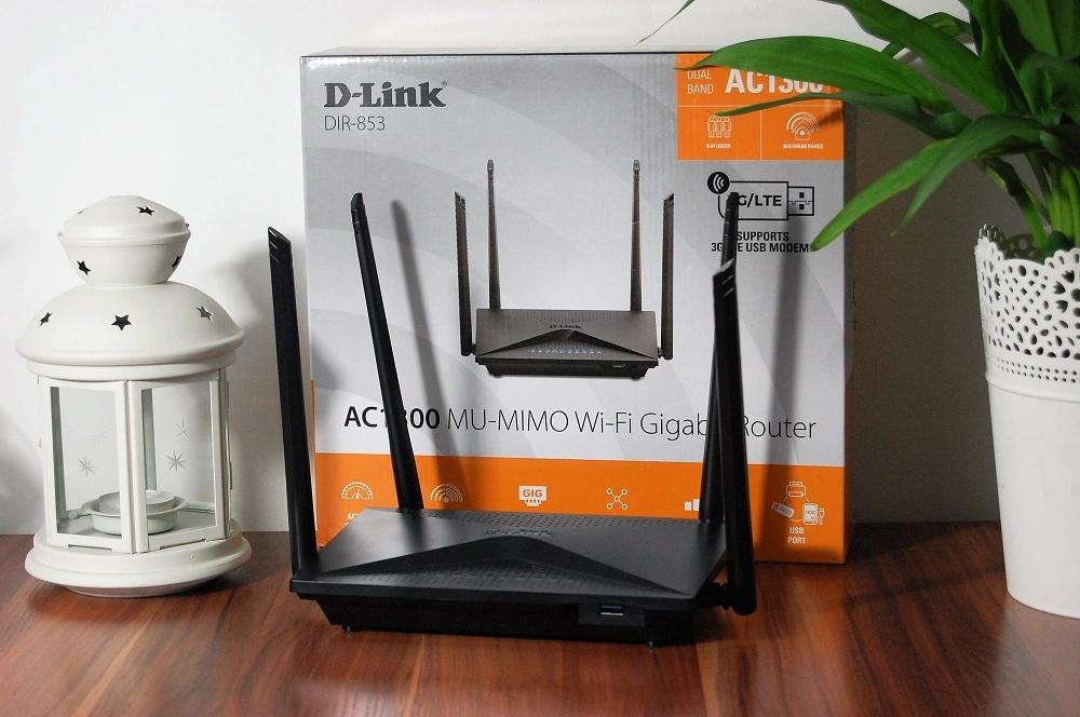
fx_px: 2472
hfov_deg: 24.6
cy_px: 358
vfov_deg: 16.5
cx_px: 540
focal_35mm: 82
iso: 800
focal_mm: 55
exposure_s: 1/40
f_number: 5.6
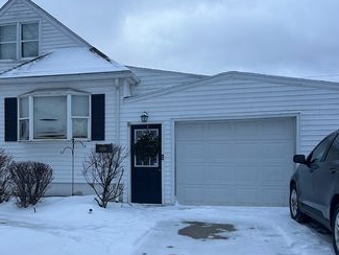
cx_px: 105
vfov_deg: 35.8
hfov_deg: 45.9
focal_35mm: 40
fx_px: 392
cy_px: 156
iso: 50
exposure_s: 1/1575
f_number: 1.5
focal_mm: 5.7
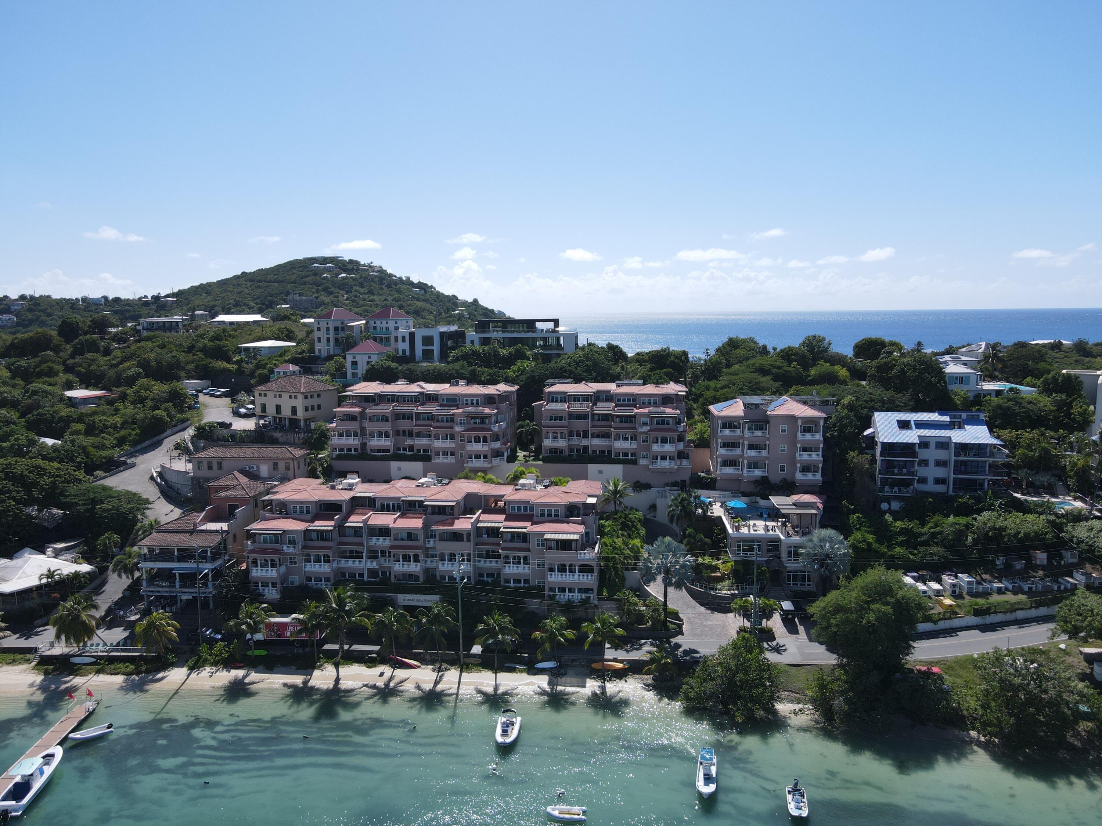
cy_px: 413
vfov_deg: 56.8
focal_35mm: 24
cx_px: 551
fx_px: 764
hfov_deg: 71.6
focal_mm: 4.5
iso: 100
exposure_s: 1/800
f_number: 2.8
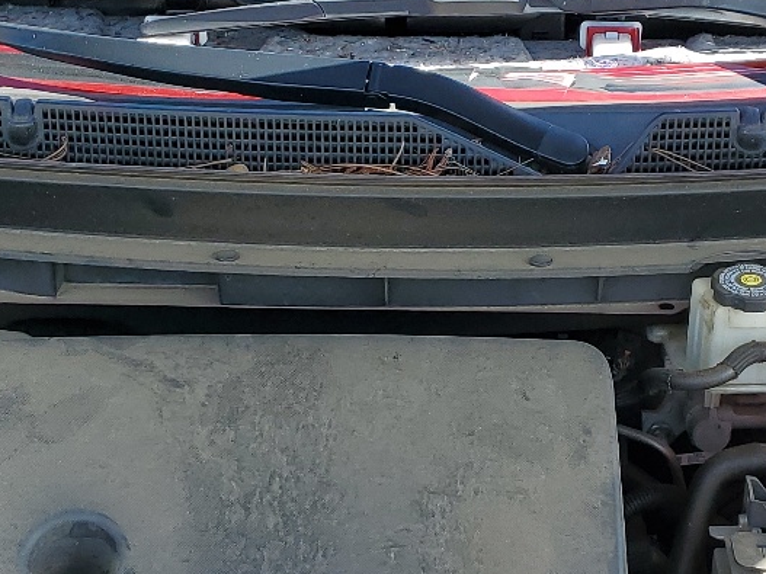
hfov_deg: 24.7
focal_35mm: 79
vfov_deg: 18.6
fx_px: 1748
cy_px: 371
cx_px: 382
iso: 50
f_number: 1.5
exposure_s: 1/769
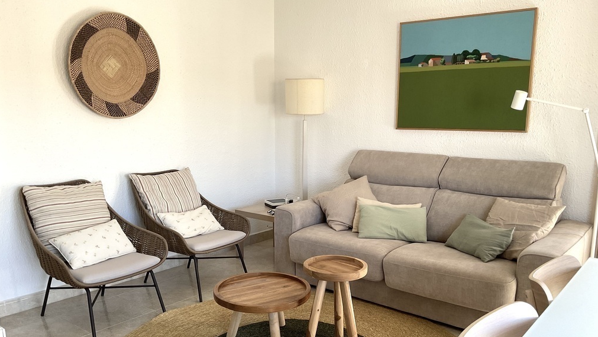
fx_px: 507
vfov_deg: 36.6
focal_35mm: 32
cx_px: 300
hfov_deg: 61.0
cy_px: 201
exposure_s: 1/120
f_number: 1.8
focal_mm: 3
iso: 50
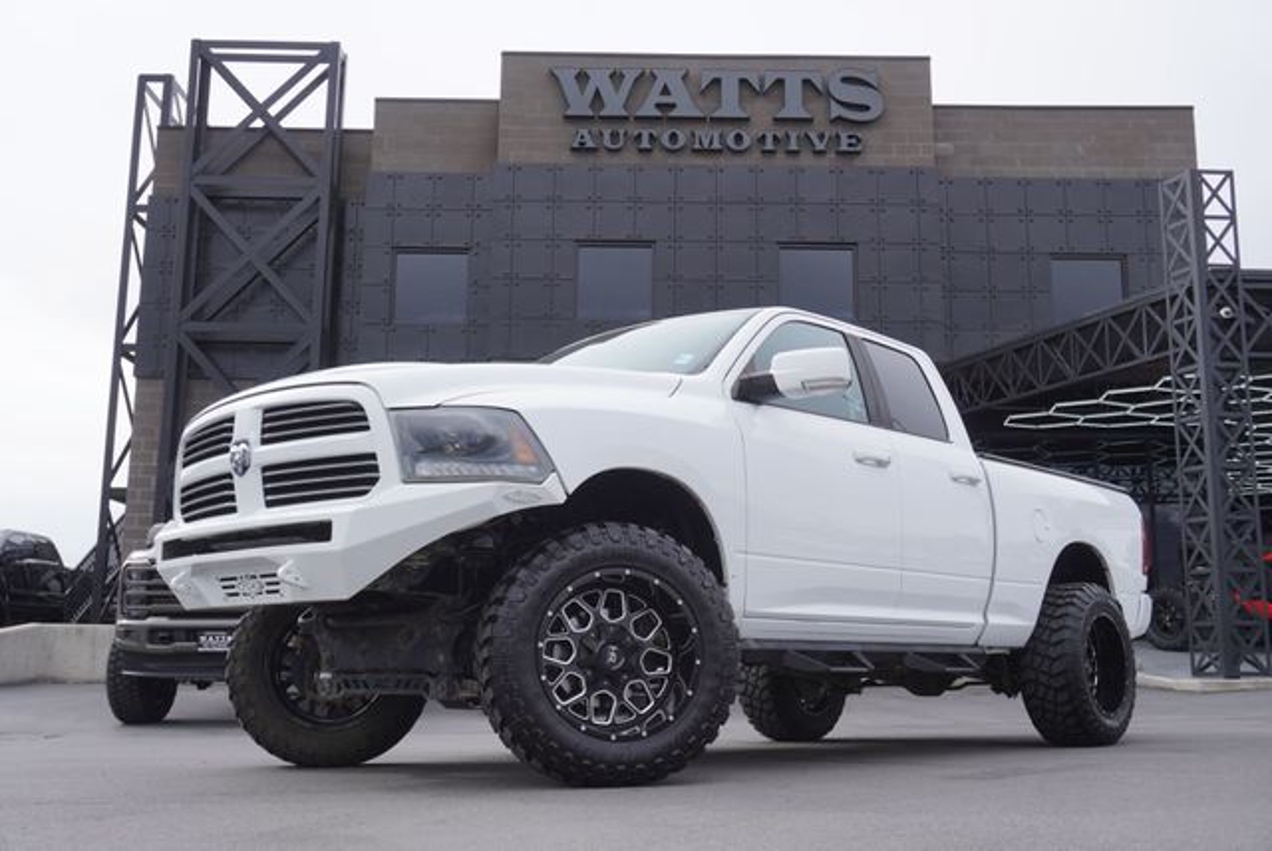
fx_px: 1326
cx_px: 636
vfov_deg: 35.6
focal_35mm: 38
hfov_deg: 51.2
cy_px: 426
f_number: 7.1
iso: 100
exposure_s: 1/160
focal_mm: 25
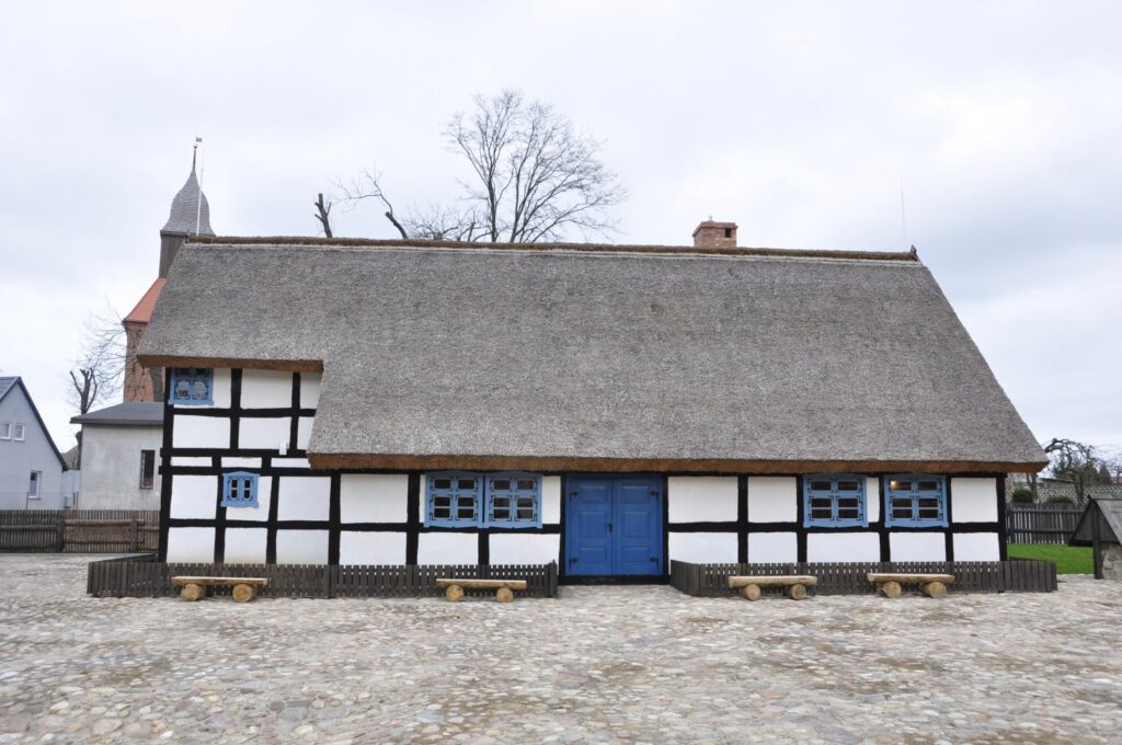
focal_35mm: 30
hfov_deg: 62.0
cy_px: 372
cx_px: 561
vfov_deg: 43.5
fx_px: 934
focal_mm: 20
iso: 400
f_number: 9
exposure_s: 1/320
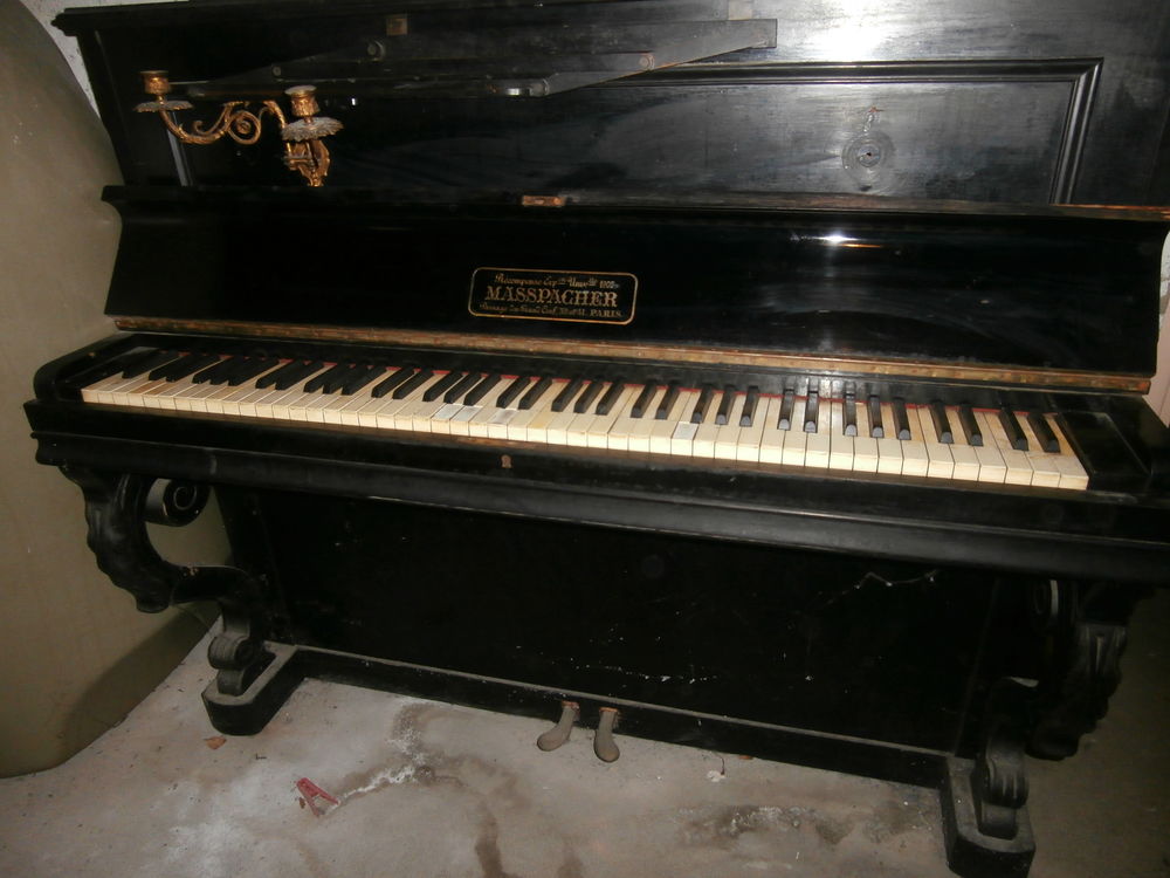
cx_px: 585
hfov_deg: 71.6
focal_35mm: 24
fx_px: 811
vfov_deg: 56.8
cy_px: 439
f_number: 3
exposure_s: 1/30
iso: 200
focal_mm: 4.2
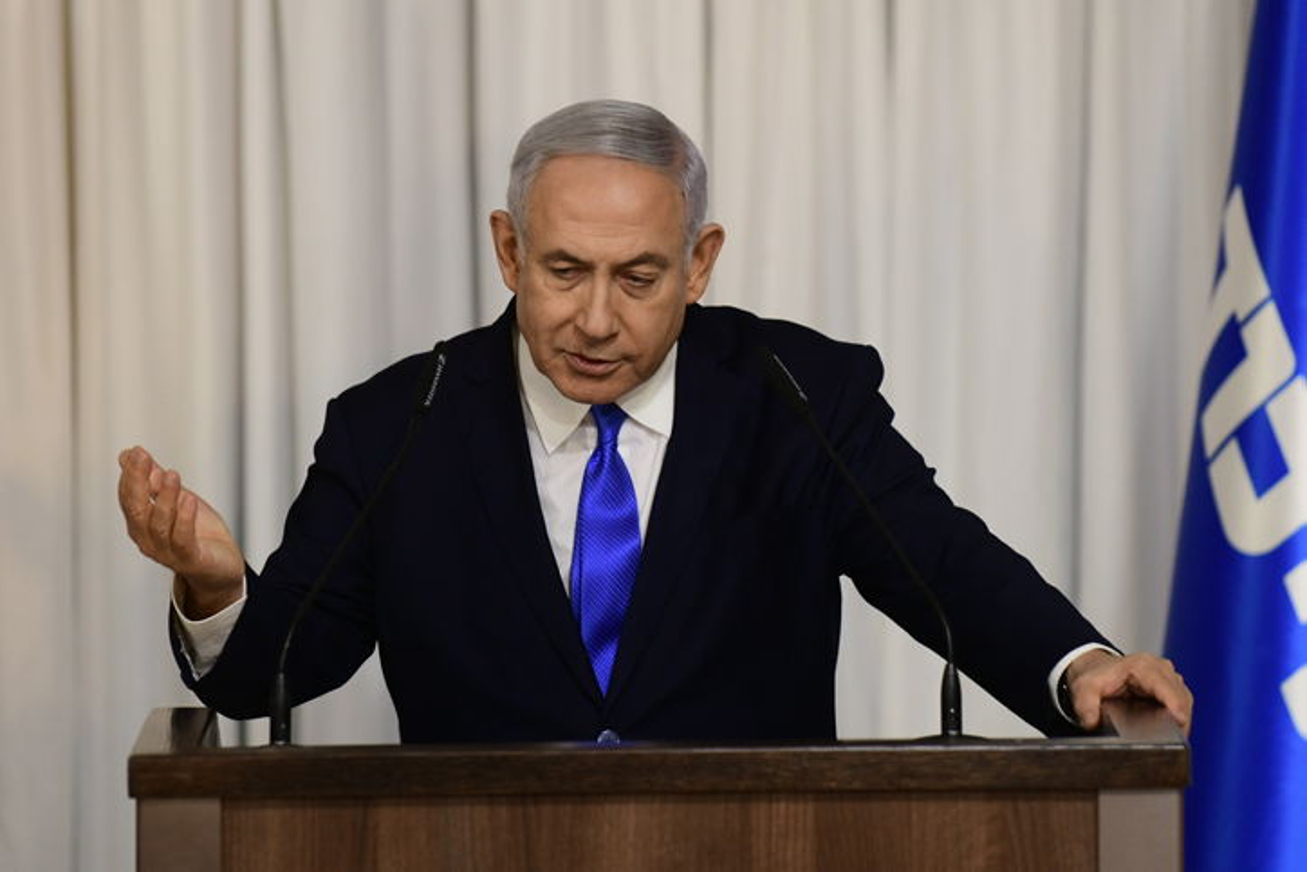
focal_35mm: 240
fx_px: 8715
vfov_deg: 5.7
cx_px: 654
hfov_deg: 8.6
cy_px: 436
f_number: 3.2
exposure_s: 1/250
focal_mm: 160
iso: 1250
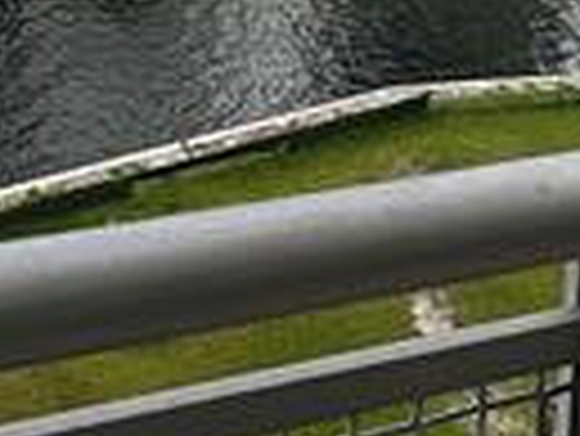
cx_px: 103
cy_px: -351
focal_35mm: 87
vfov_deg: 14.8
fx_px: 1459
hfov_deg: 22.1
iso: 40
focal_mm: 2.22
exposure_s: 1/203
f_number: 2.2
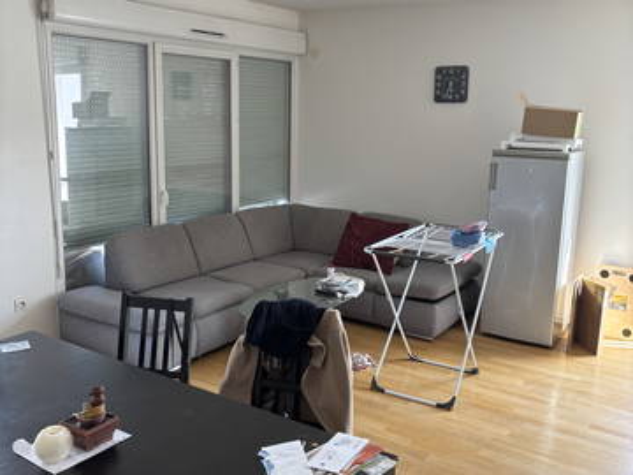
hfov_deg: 67.3
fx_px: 475
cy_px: 238
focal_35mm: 26
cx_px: 316
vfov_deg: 53.1
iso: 125
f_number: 1.6
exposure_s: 1/89
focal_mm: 5.96
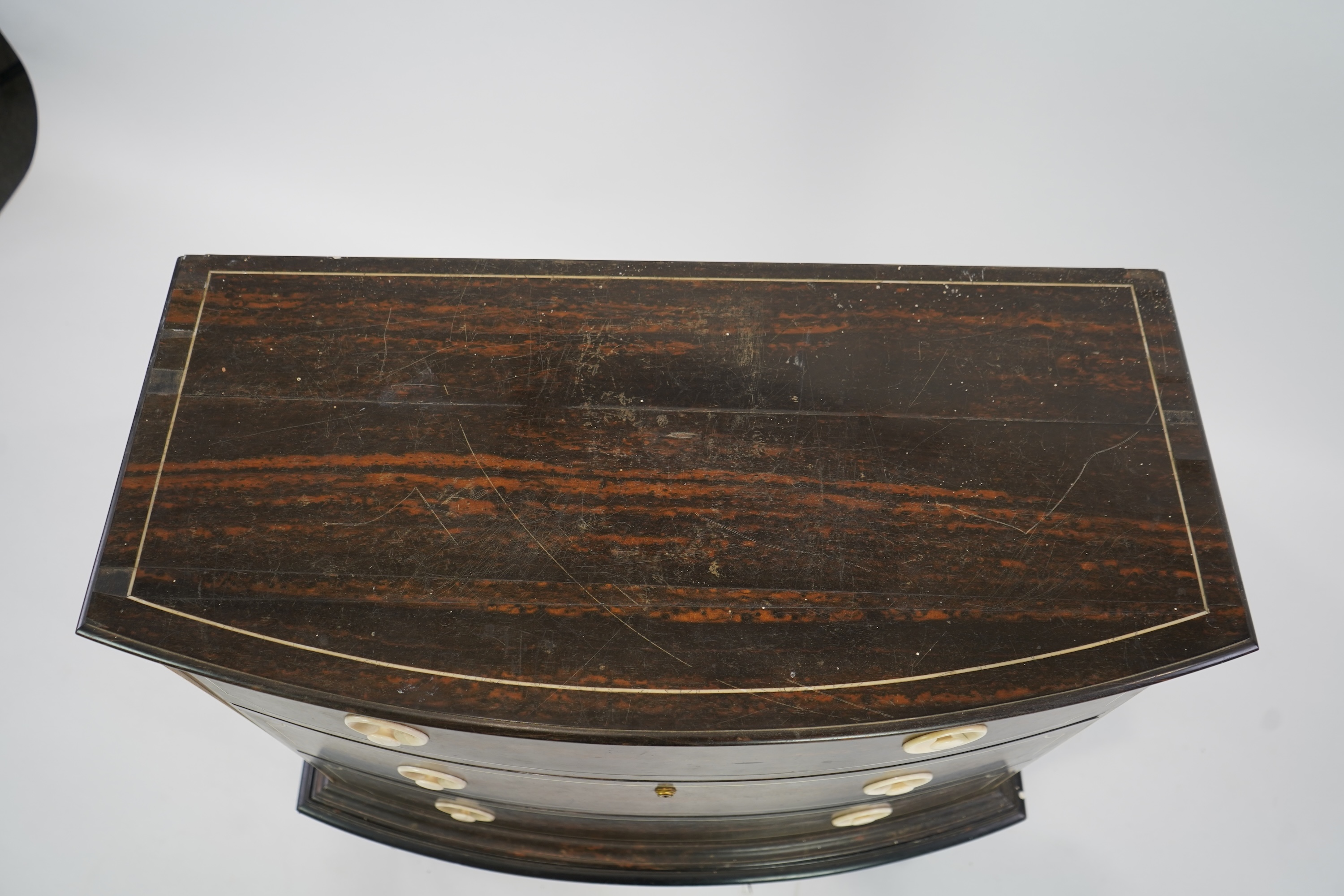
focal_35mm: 28
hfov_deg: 65.5
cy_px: 448
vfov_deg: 46.4
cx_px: 672
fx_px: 1045
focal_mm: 28
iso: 400
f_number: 5
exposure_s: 1/60
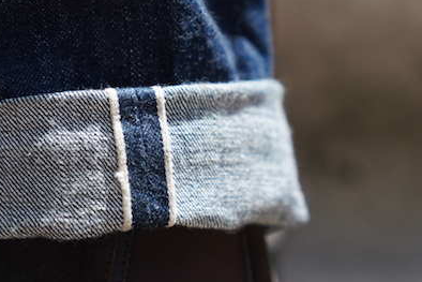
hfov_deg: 14.4
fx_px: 1665
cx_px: 156
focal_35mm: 142
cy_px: 145
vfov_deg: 9.7
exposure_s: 1/80
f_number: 2.8
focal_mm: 70
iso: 100
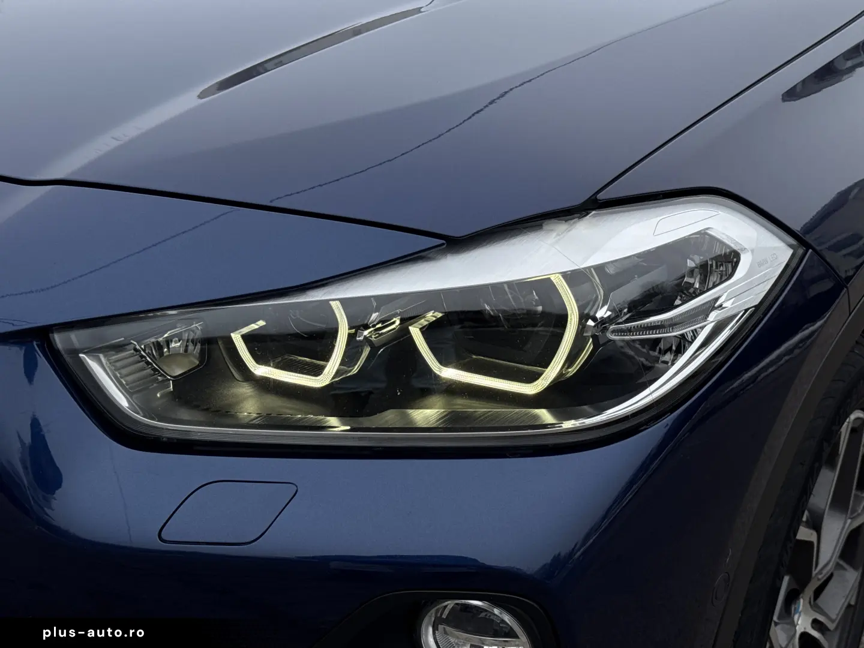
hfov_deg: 39.7
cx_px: 432
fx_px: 1198
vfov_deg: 30.3
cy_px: 324
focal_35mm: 48
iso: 64
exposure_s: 1/249
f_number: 1.78
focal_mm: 6.76
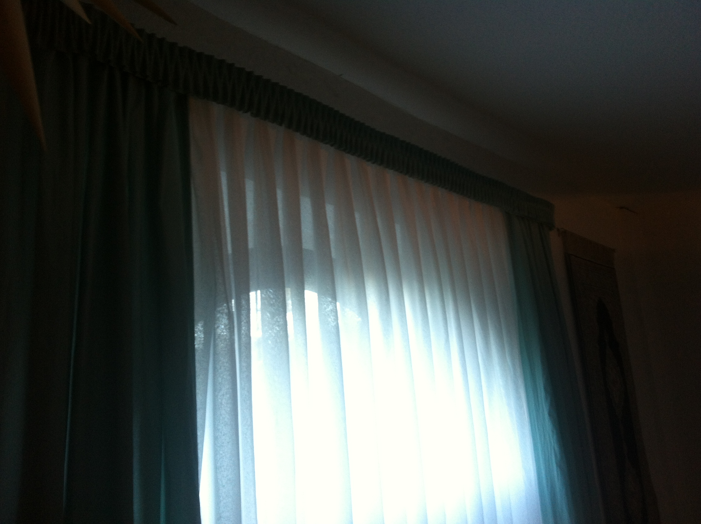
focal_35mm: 35
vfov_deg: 40.6
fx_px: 708
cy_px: 262
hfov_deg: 52.7
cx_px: 350
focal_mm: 3.85
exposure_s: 1/15
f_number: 2.8
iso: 125
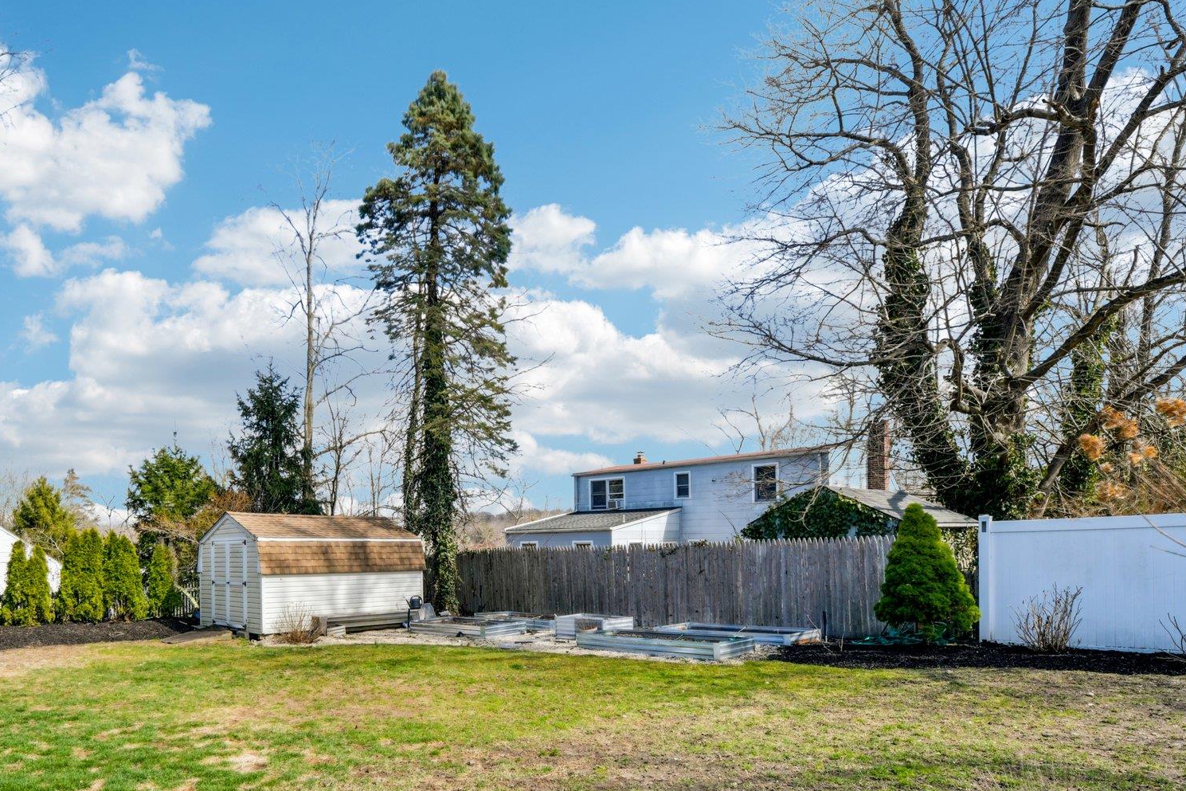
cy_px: 540
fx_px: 725
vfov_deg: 55.8
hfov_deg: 76.9
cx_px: 429
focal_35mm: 22
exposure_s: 1/800
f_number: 8
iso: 320
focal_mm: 16
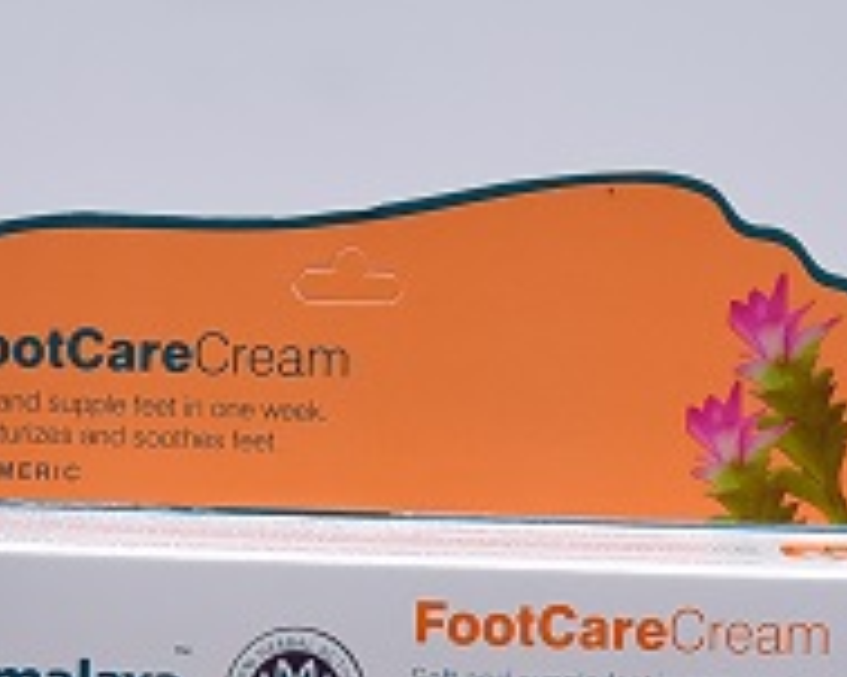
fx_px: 3407
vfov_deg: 11.2
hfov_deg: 14.2
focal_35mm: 136
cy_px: 780
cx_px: 484
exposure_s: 1/160
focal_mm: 52
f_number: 4
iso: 1250
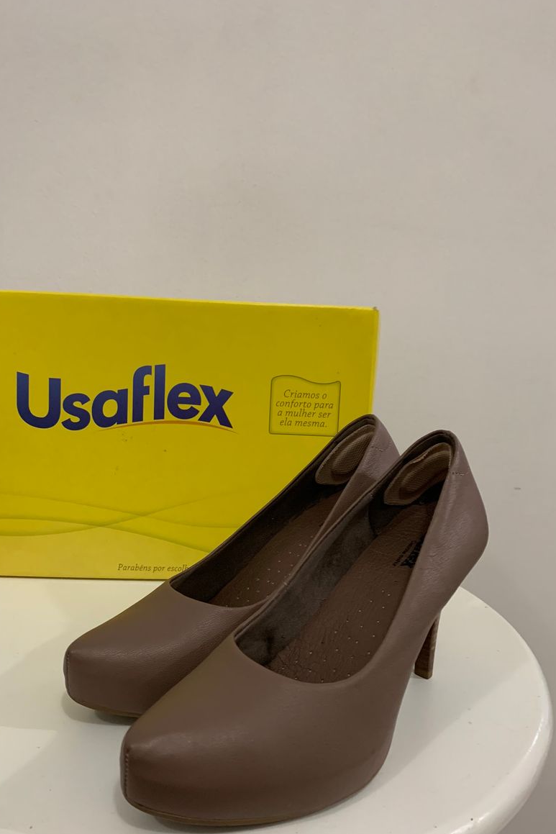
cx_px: 256
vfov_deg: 65.5
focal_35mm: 28
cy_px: 425
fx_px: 648
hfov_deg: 46.4
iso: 250
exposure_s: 1/40
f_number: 1.8
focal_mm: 4.25
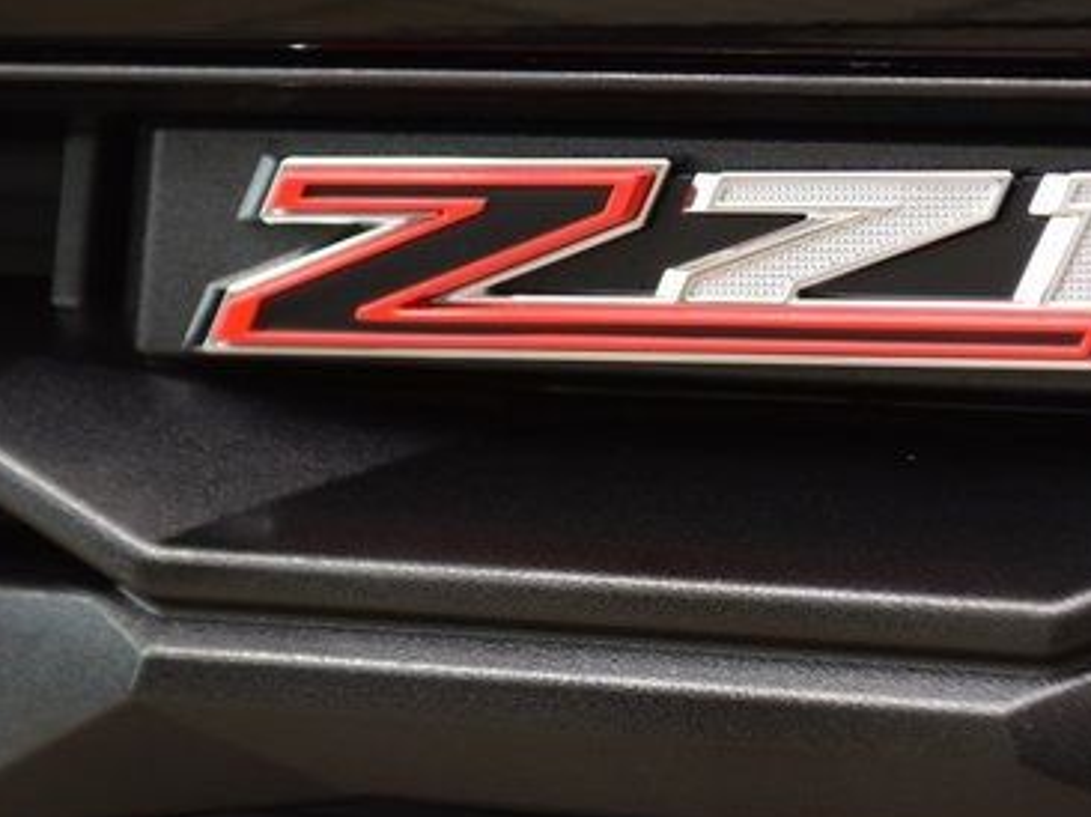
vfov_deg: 10.7
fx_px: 4373
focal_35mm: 139
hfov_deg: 14.2
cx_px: 703
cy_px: 297
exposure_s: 1/30
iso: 1600
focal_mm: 55
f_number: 5.6
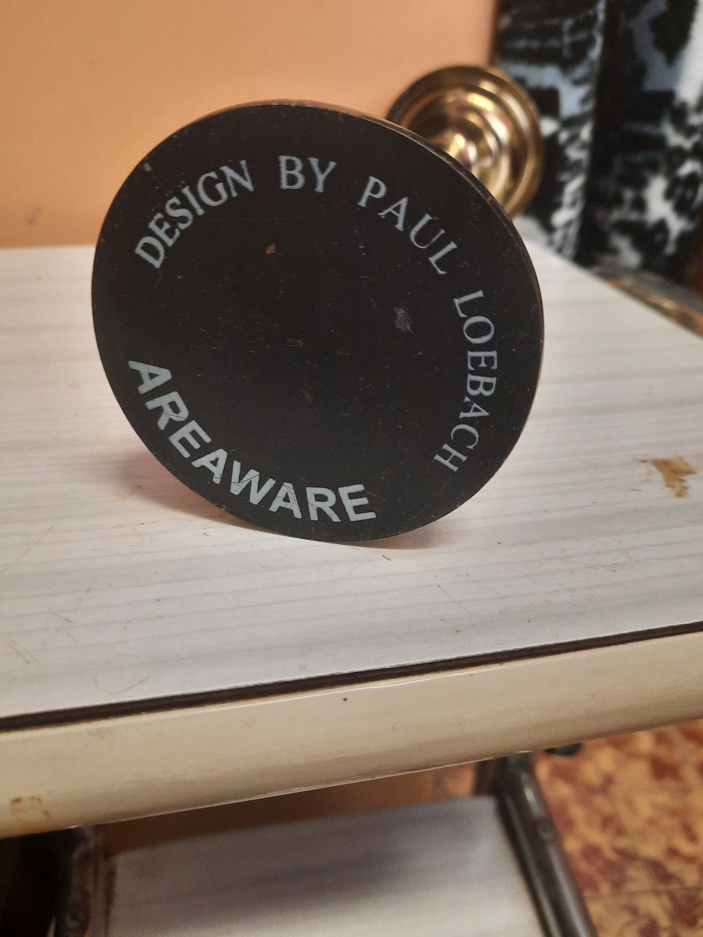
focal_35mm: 25
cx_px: 352
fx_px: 677
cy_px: 468
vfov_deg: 69.4
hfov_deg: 54.9
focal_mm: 4.6
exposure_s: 1/50
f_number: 2
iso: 400
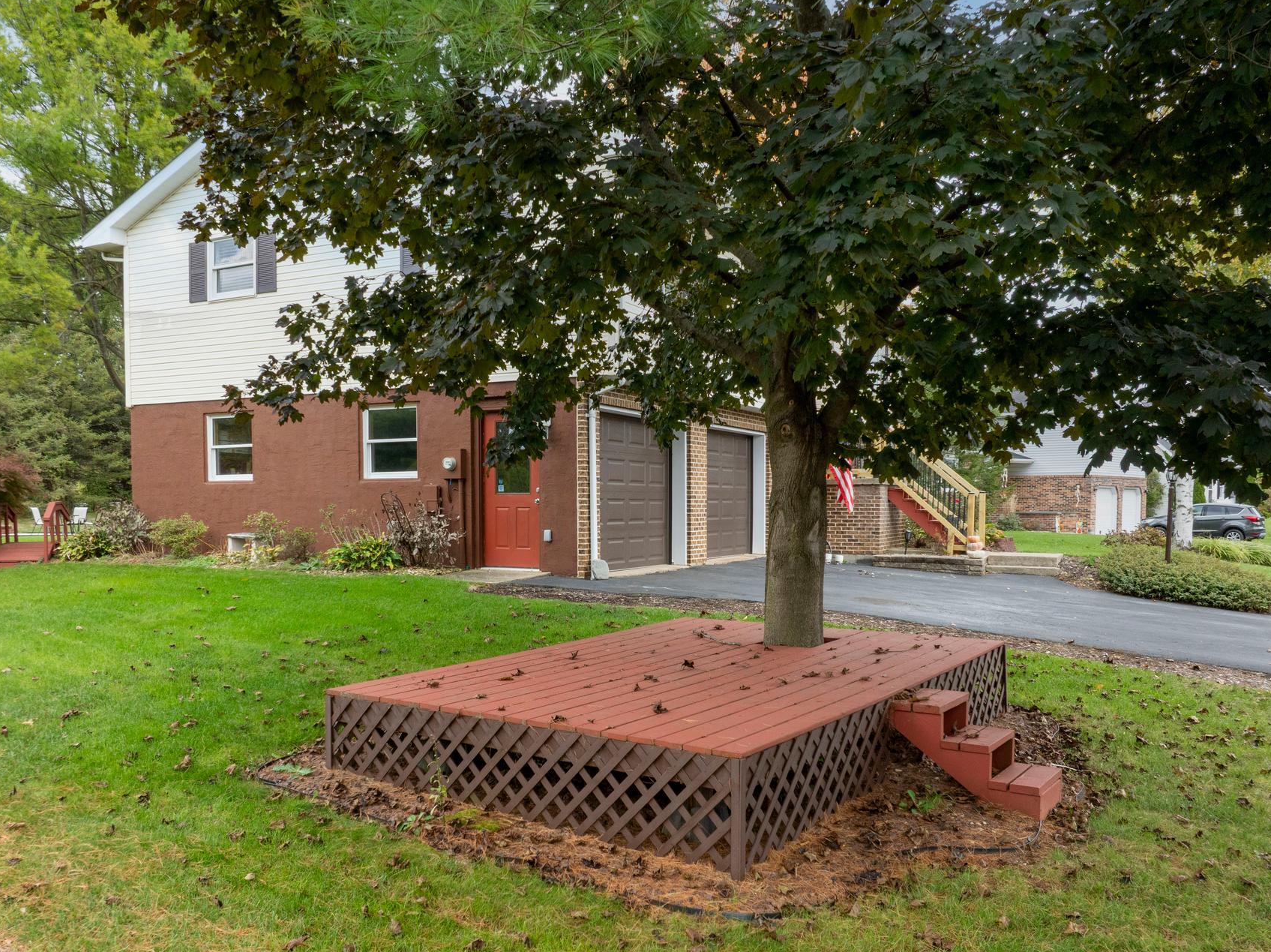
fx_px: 1064
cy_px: 556
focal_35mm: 29
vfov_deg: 48.0
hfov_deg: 61.7
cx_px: 620
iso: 100
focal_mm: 12.29
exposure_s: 1/80
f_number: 7.1
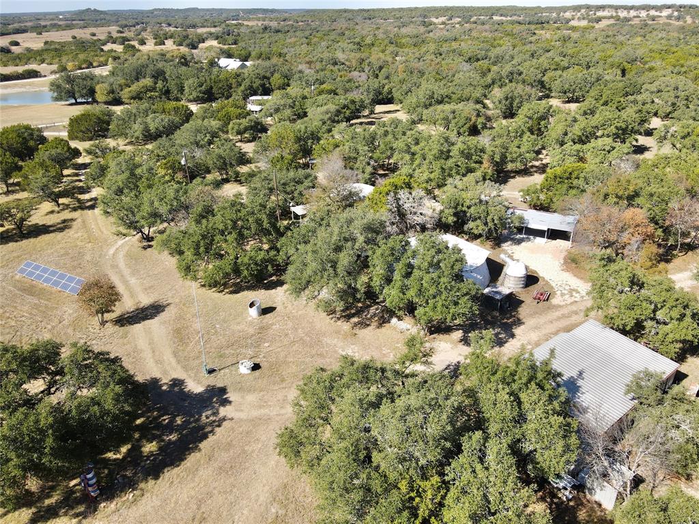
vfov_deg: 56.8
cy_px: 262
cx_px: 350
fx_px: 485
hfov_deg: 71.6
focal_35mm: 24
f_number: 2.8
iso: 100
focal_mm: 4.5
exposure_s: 1/350
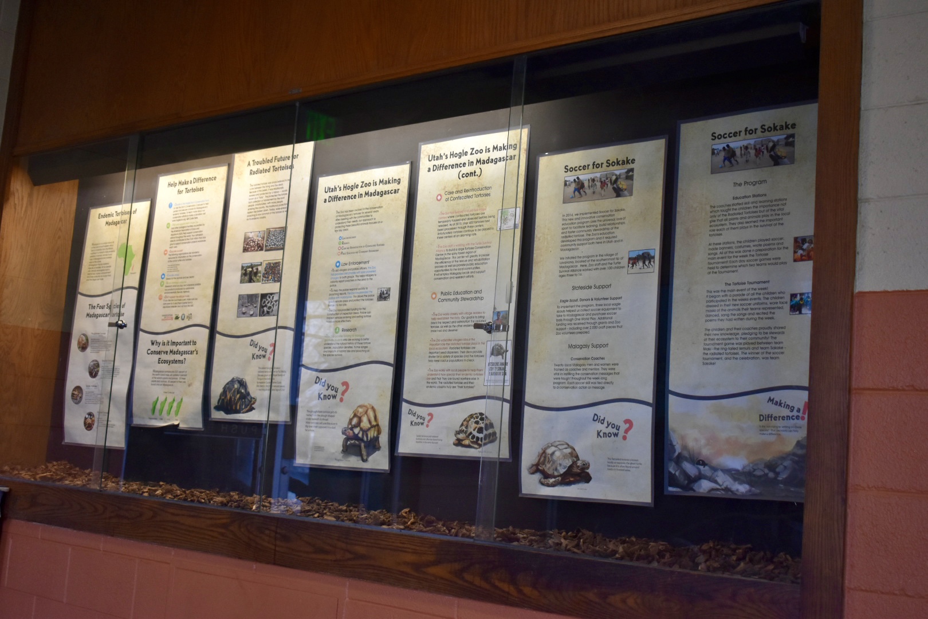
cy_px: 310
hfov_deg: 42.3
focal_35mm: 46
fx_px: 1199
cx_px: 464
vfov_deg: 28.9
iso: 800
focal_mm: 31
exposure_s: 1/160
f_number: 4.2
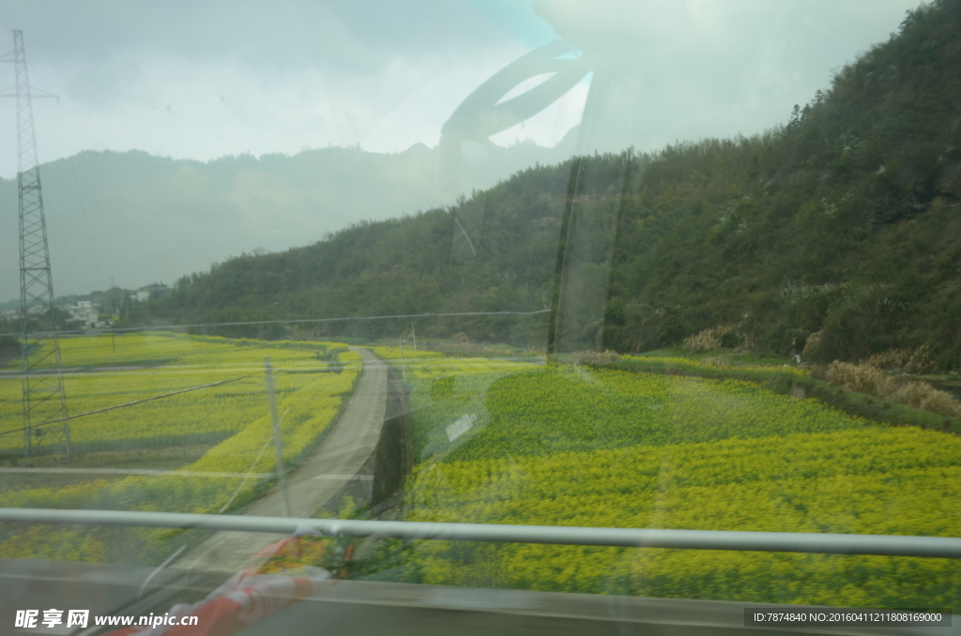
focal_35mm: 33
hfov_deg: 57.3
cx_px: 480
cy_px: 318
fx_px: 879
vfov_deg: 39.8
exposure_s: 1/90
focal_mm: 22
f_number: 4.8
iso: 160
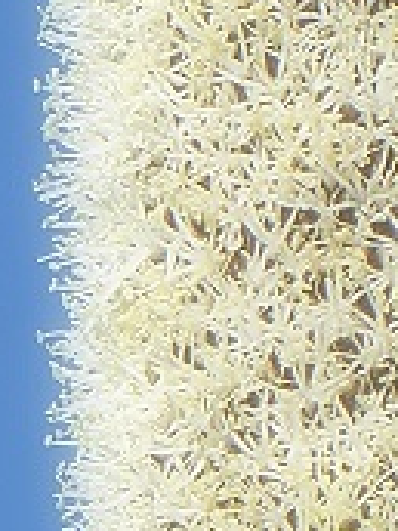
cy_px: 1269
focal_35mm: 3003
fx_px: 46036
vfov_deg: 0.7
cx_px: 15
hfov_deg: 0.5
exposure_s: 1/250
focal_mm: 77.3
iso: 80
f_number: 6
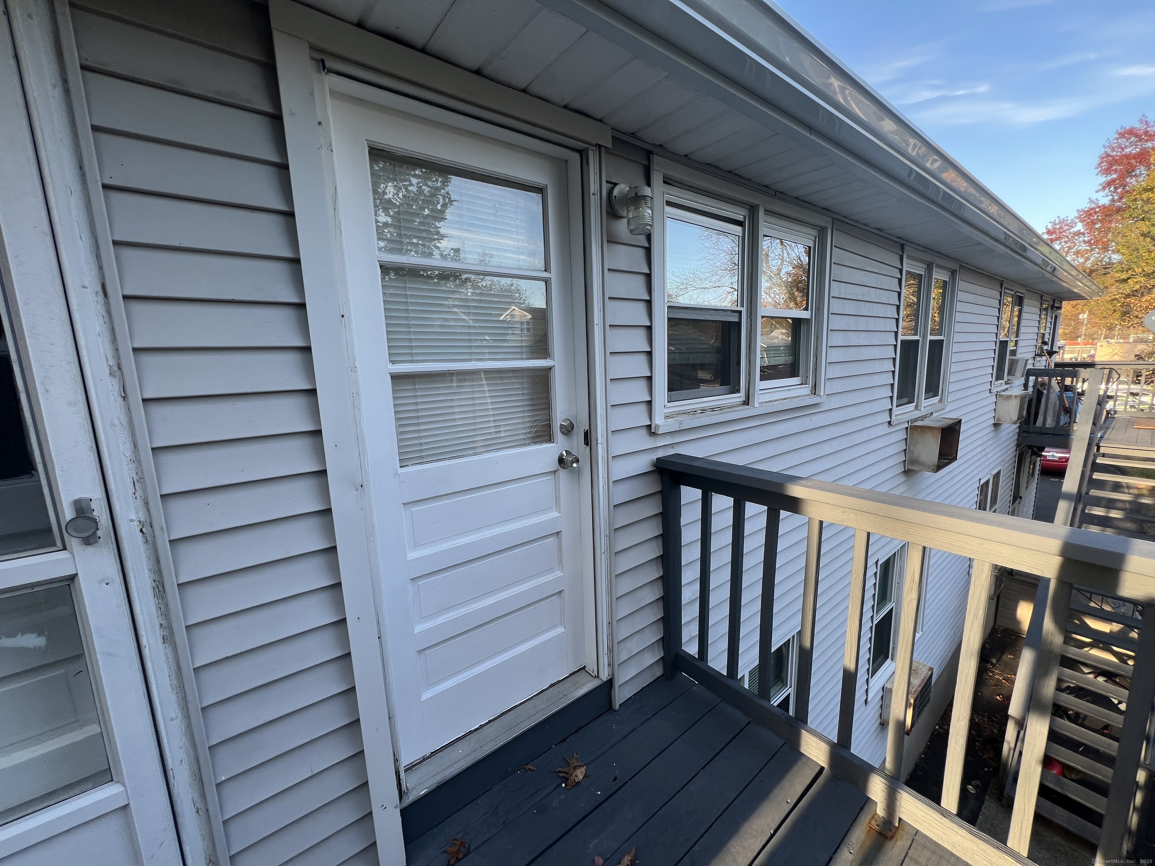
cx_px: 578
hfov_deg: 106.2
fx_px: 434
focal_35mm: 13
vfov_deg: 89.9
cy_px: 433
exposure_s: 1/131
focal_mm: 1.57
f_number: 1.8
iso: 32
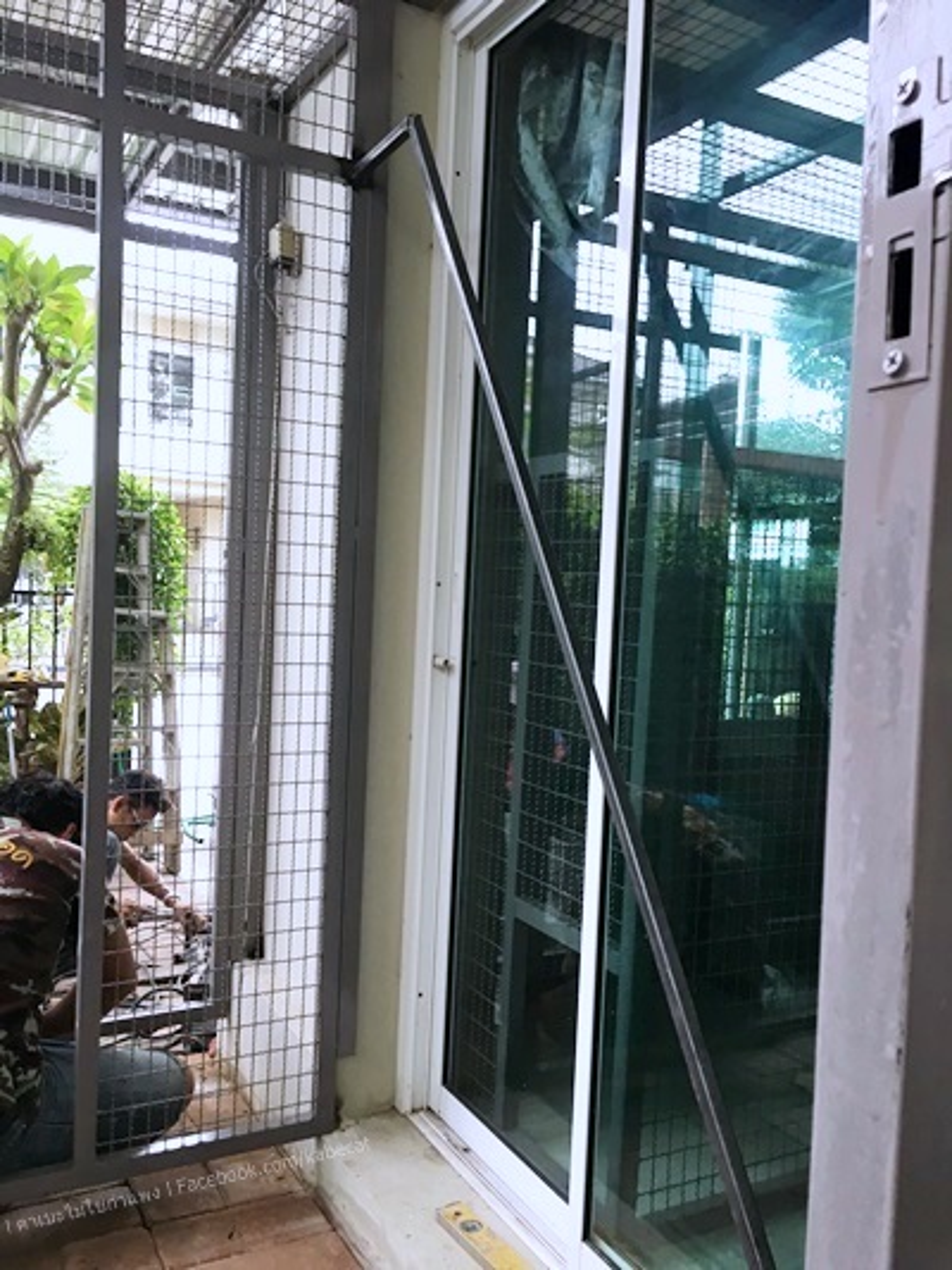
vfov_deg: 61.6
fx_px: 1063
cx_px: 476
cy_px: 635
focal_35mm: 29
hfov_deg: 48.2
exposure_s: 1/33
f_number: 2.2
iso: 40
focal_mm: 4.15
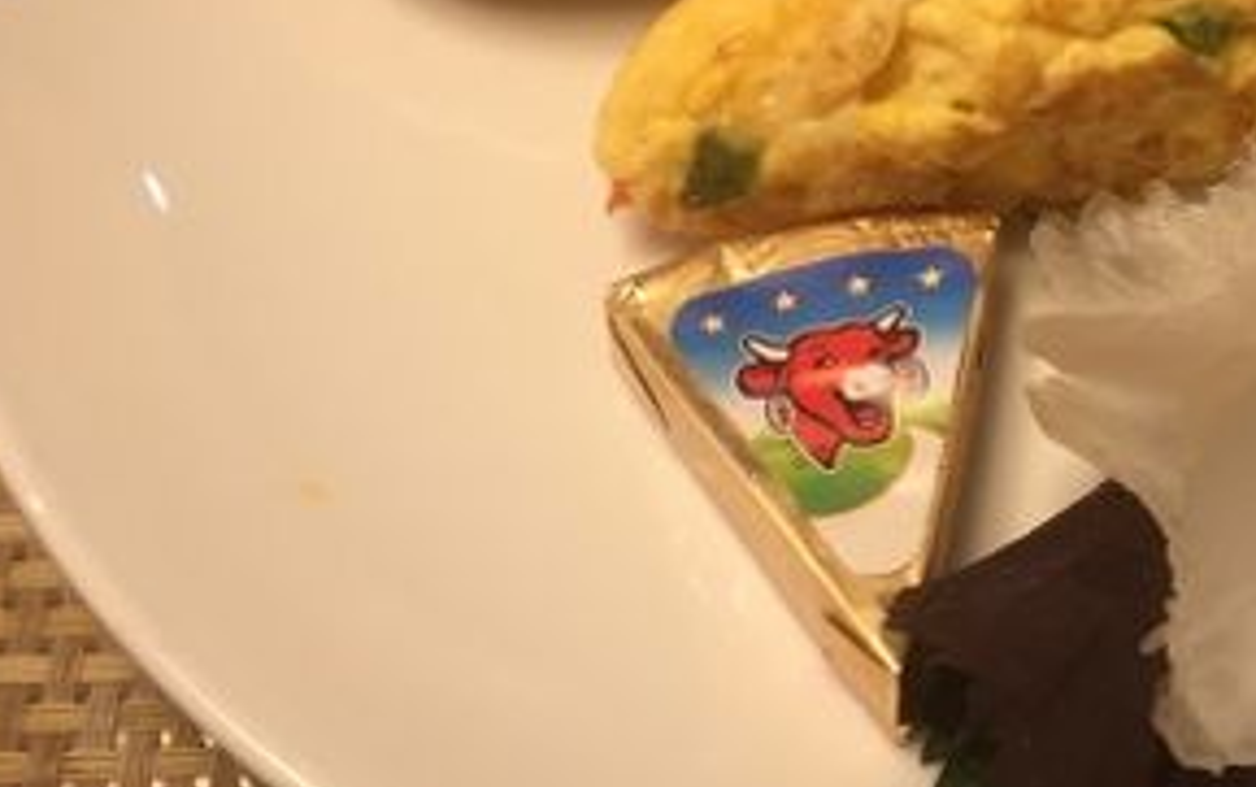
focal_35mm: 69
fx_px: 2363
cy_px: 37
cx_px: 1295
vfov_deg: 18.5
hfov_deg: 27.8
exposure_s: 1/33
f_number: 2.2
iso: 80
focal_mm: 4.15
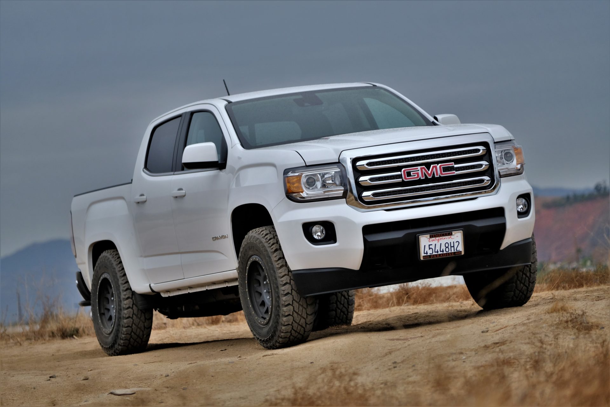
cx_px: 305
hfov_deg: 11.5
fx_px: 3033
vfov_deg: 7.7
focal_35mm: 179
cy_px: 204
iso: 1250
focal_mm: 119.2
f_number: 2.8
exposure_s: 1/4000
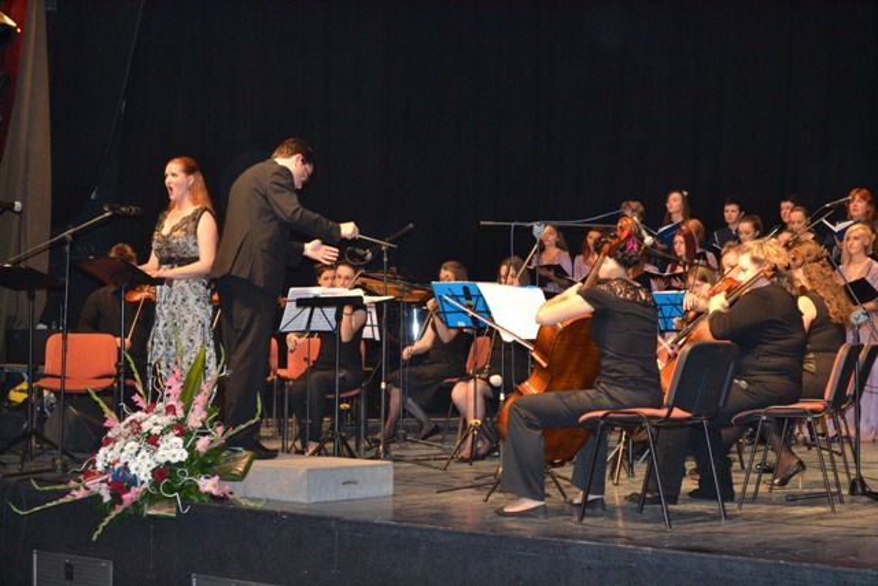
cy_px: 293
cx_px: 439
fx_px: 1647
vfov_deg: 20.2
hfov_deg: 29.9
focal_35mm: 68
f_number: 5.3
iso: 3200
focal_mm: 45
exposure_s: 1/60
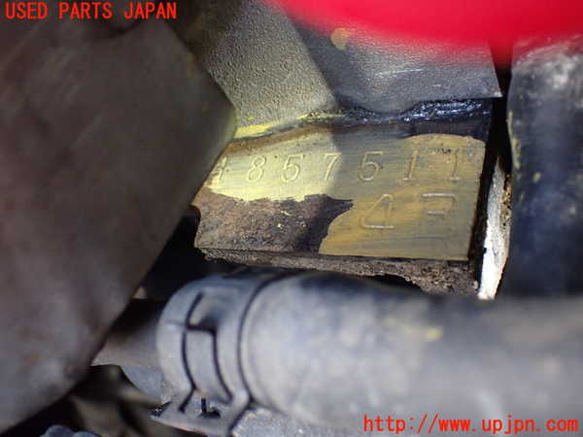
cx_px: 292
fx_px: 691
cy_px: 218
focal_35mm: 41
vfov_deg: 35.1
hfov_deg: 45.8
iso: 800
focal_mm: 7.31
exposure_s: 1/125
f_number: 2.8
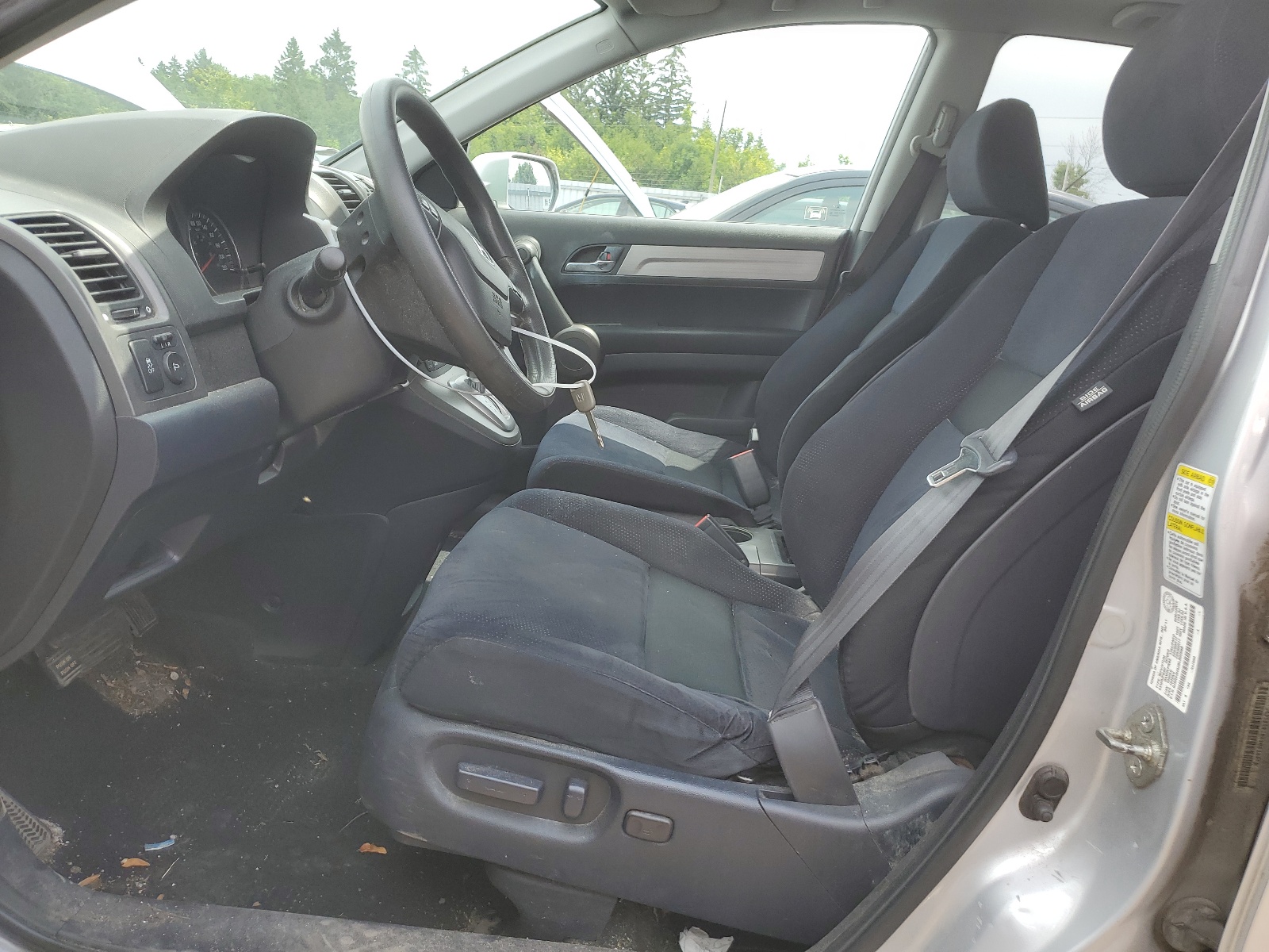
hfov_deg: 67.3
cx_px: 634
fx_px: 953
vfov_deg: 53.1
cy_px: 476
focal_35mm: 26
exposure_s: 1/667
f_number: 1.5
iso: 50
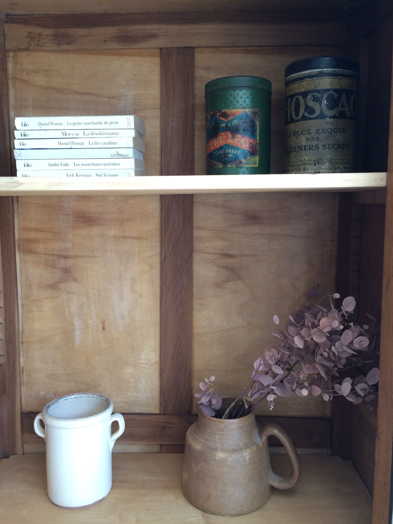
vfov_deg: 61.7
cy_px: 262
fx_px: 439
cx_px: 196
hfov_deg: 48.2
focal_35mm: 29
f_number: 2.2
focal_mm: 4.15
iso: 40
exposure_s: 1/33
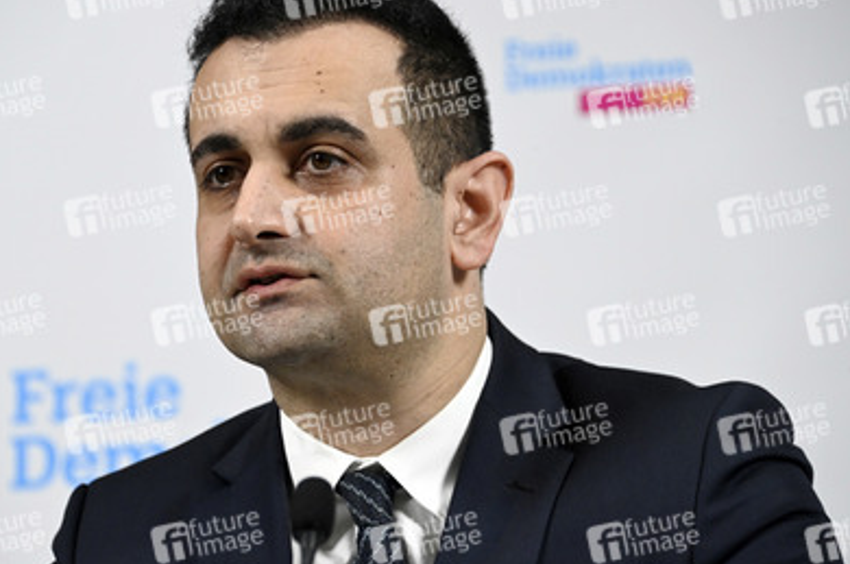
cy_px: 266
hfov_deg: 9.4
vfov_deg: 6.2
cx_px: 367
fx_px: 5188
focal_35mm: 220
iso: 5000
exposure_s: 1/400
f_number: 5.6
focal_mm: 190
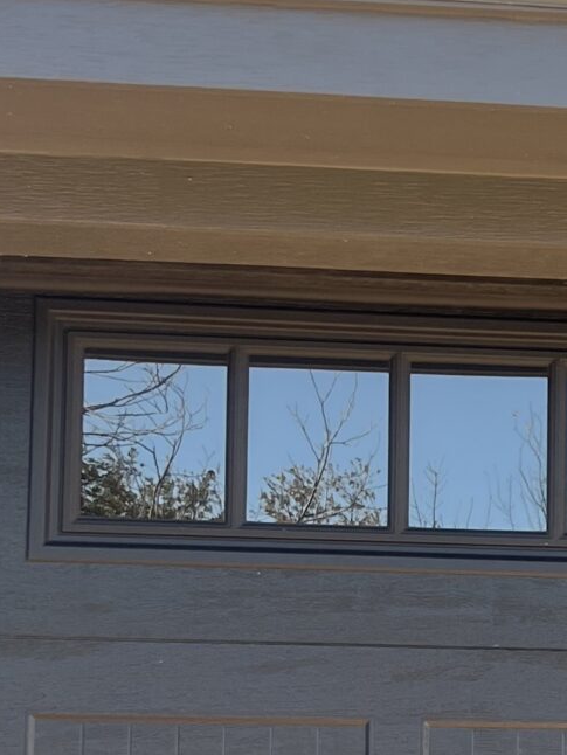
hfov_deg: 13.7
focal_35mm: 103
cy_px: 728
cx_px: 782
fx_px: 2248
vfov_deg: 18.6
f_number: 1.5
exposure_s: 1/567
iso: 50
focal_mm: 5.7
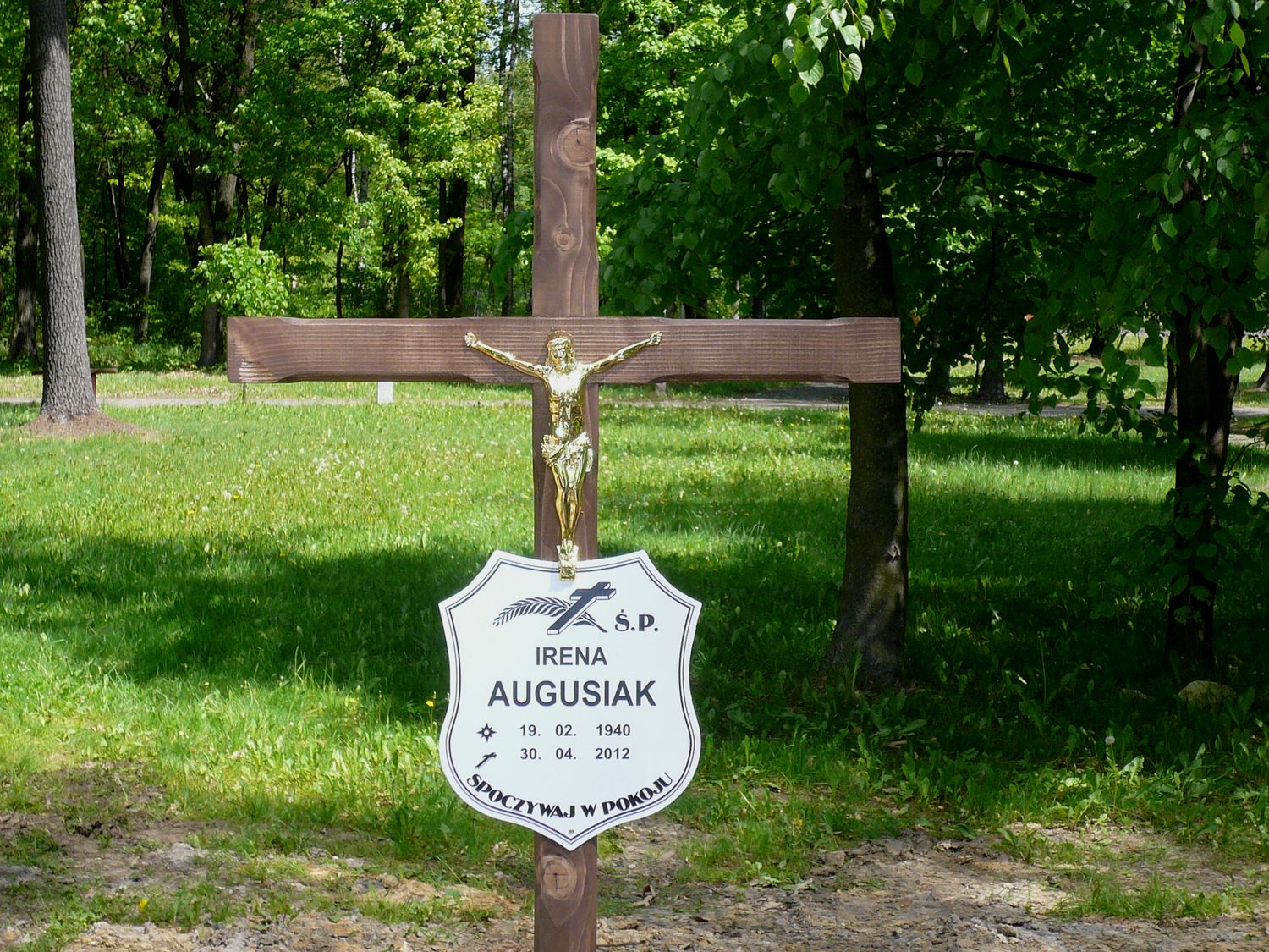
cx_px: 634
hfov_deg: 29.8
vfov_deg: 22.6
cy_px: 476
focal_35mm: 65
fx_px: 2383
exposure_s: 1/320
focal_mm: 8.8
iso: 100
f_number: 3.8
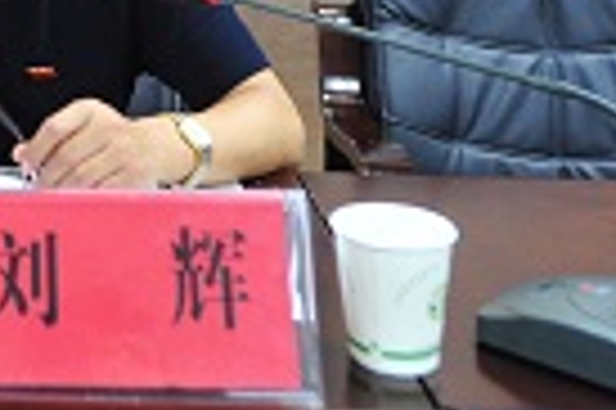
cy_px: -221
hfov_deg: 23.4
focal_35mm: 80
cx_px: -103
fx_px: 1367
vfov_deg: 15.6
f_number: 2.8
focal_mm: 22
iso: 1600
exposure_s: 1/50
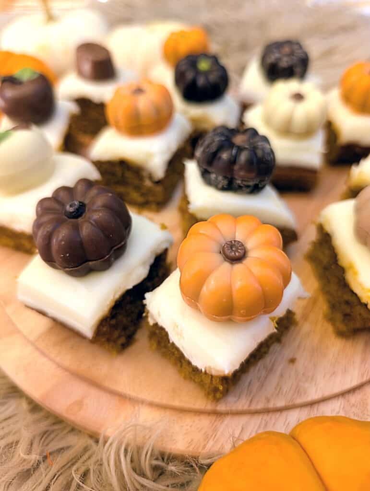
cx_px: 185
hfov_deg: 56.9
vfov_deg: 71.5
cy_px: 246
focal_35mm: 24
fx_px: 341
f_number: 1.68
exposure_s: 1/203
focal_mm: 6.9
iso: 20
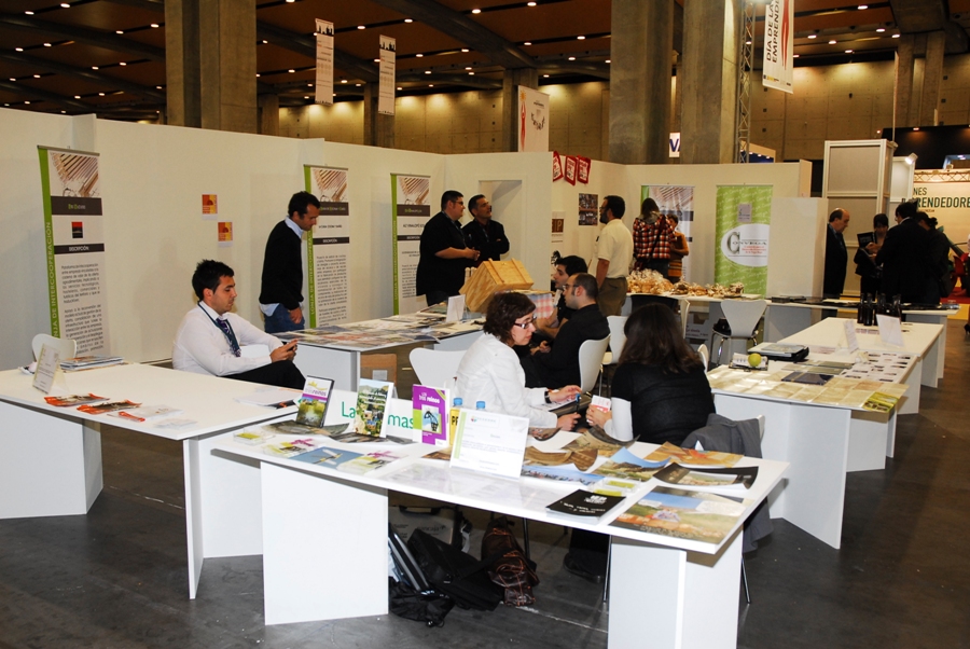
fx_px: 890
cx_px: 485
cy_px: 324
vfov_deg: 40.1
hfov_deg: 57.2
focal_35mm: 33
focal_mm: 22
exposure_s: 1/60
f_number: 5
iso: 500
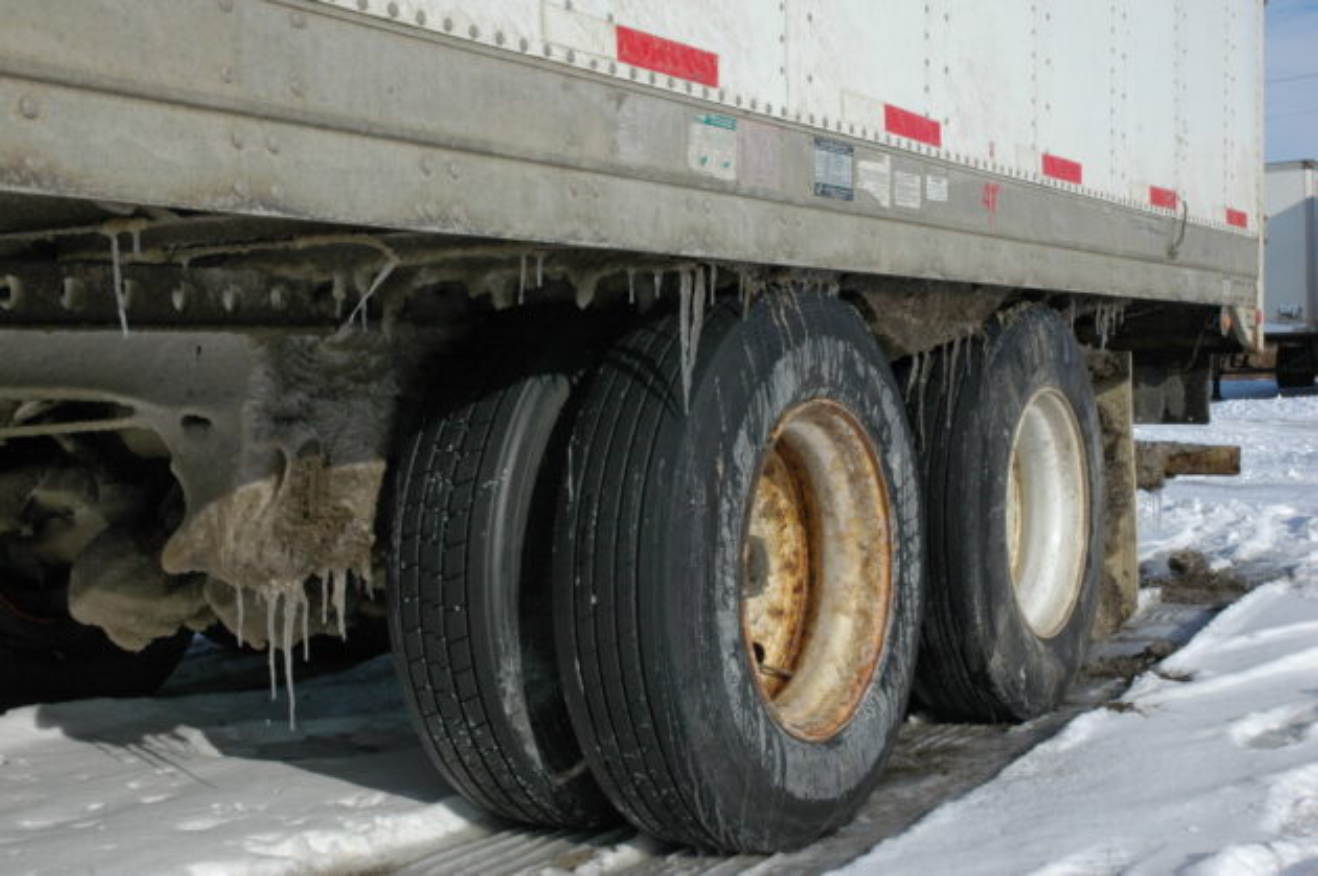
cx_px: 659
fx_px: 1701
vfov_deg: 28.9
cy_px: 438
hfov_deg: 42.4
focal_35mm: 46
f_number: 14
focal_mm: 31
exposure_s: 1/250
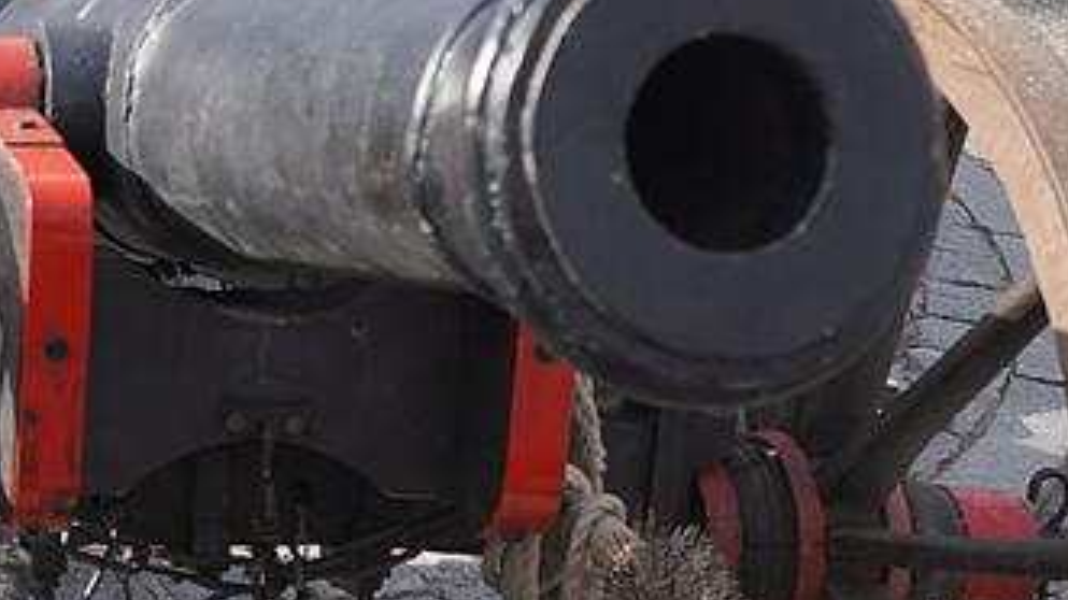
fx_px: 2690
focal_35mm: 95
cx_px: -21
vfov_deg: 12.5
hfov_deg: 21.6
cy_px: -79
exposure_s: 1/400
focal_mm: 32
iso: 100
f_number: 4.5
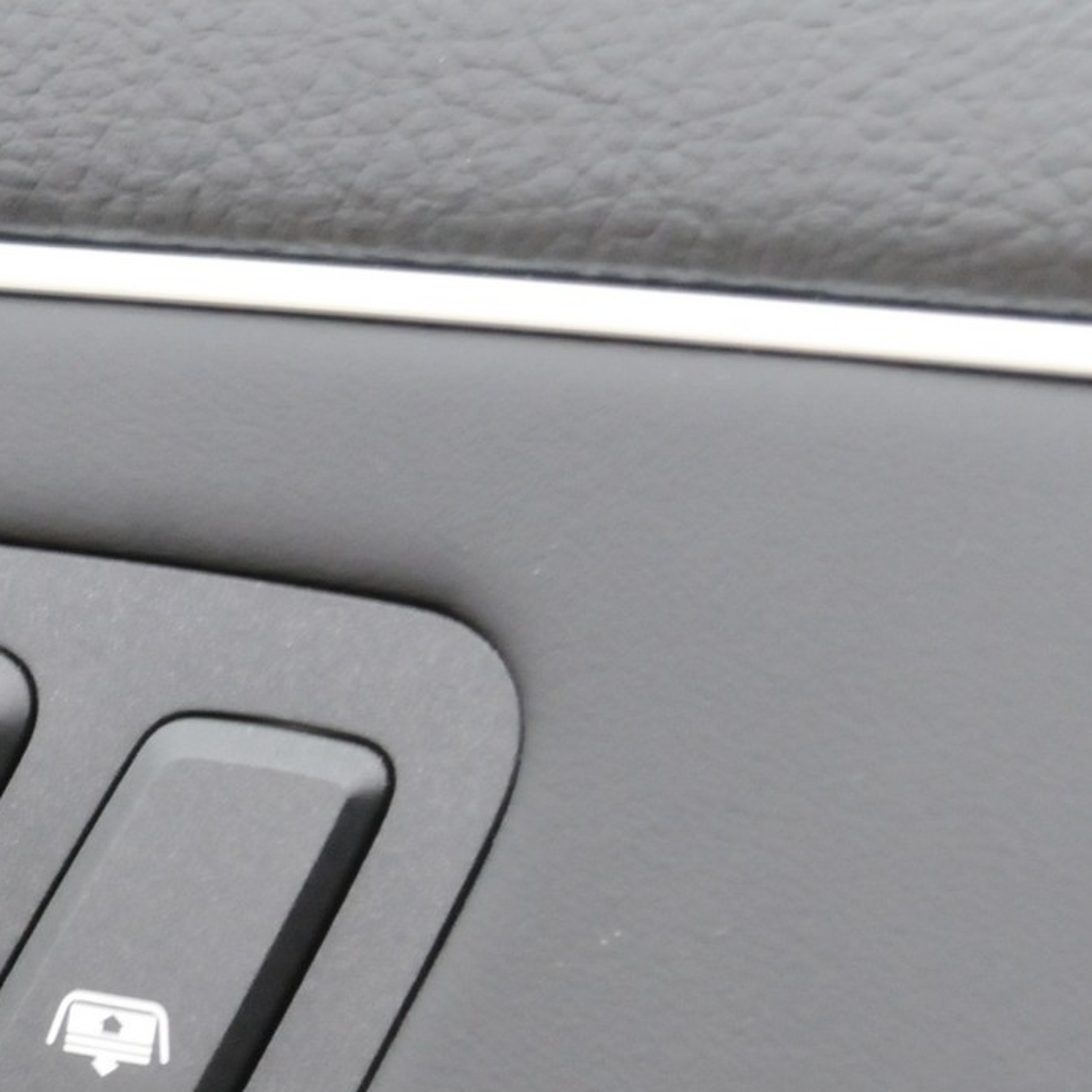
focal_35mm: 253
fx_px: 9013
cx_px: -873
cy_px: 830
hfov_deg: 6.8
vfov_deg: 6.9
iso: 2000
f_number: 10
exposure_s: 1/80
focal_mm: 55
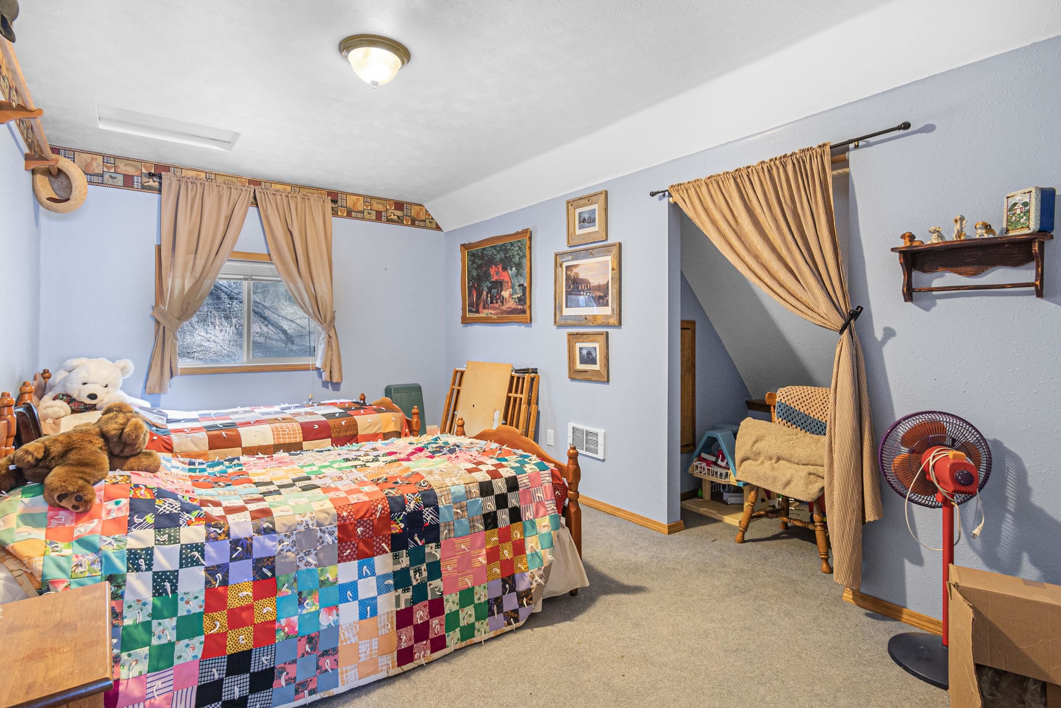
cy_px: 354
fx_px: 501
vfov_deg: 70.4
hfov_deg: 93.3
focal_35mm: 17
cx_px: 530
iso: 800
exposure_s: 1.3
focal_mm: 11.5
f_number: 8
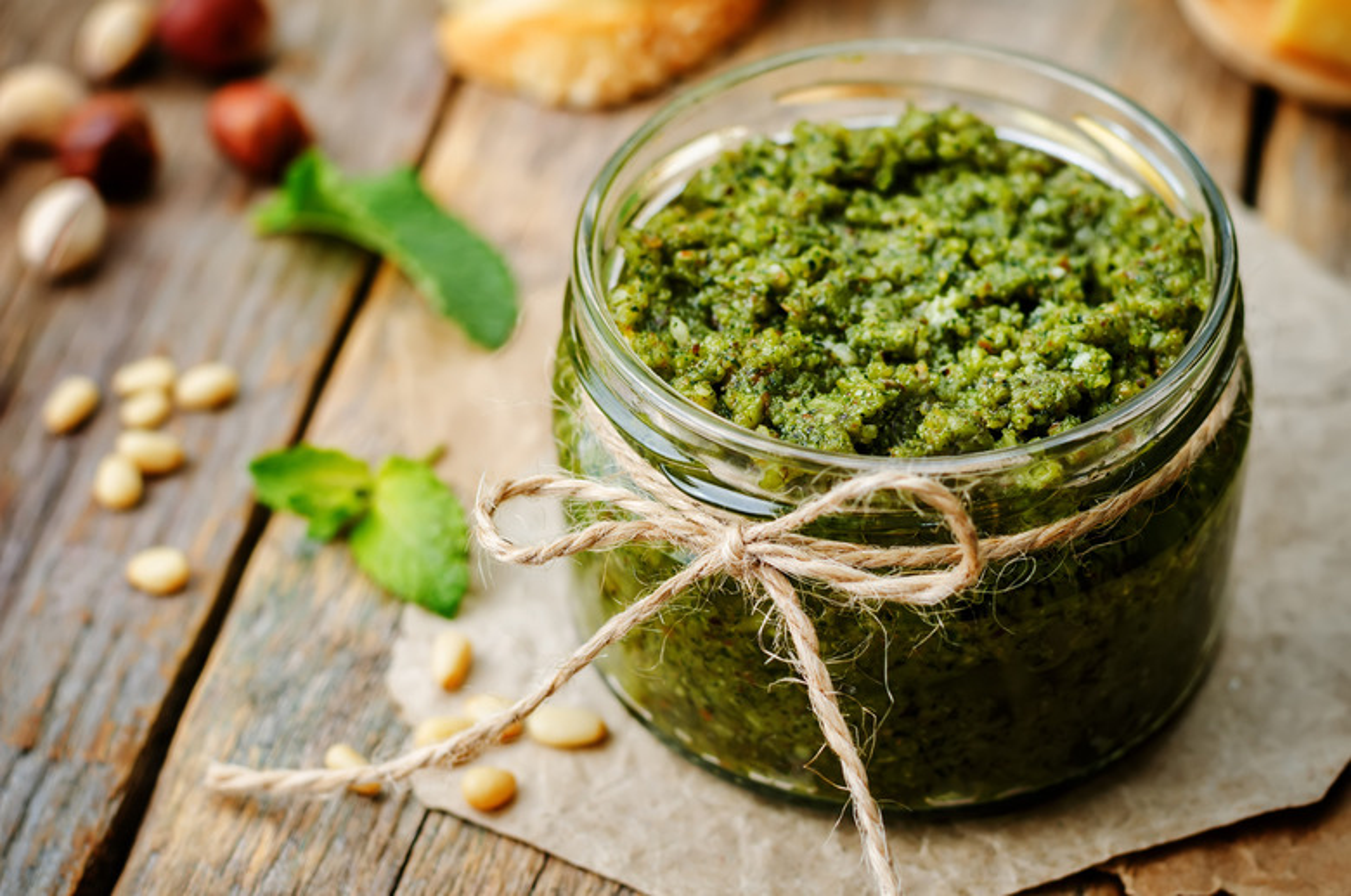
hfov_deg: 27.0
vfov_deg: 18.1
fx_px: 2809
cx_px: 676
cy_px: 448
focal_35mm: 75
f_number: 4.5
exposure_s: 1/20
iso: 100
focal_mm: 50
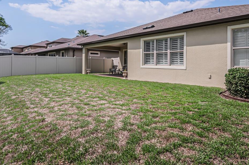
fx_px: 166
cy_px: 63
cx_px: 120
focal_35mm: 24
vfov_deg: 52.5
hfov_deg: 73.8
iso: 250
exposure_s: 1/1250
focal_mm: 14
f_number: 8
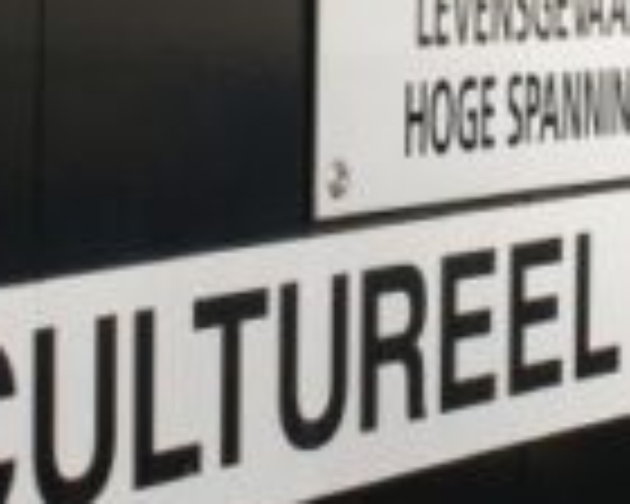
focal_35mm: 212
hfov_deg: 9.1
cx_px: 423
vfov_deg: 7.2
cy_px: -88
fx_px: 3953
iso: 100
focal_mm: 35
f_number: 11
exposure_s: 1/160
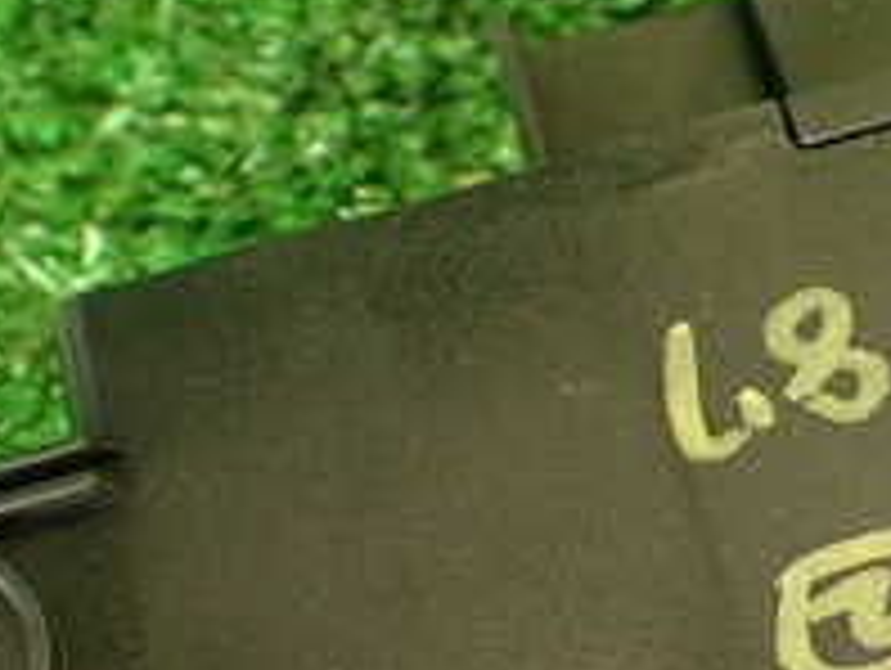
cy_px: 477
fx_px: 2809
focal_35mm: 109
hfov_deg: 17.6
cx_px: 886
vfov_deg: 13.6
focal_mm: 6.37
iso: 320
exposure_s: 1/40
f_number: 2.5
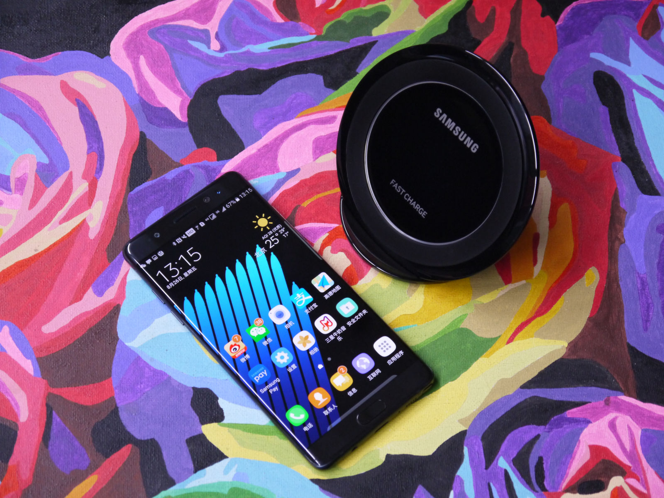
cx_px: 332
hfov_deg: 23.3
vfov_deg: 17.6
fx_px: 1611
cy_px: 249
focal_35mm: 84
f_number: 5.6
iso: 800
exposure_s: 1/20
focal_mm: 42
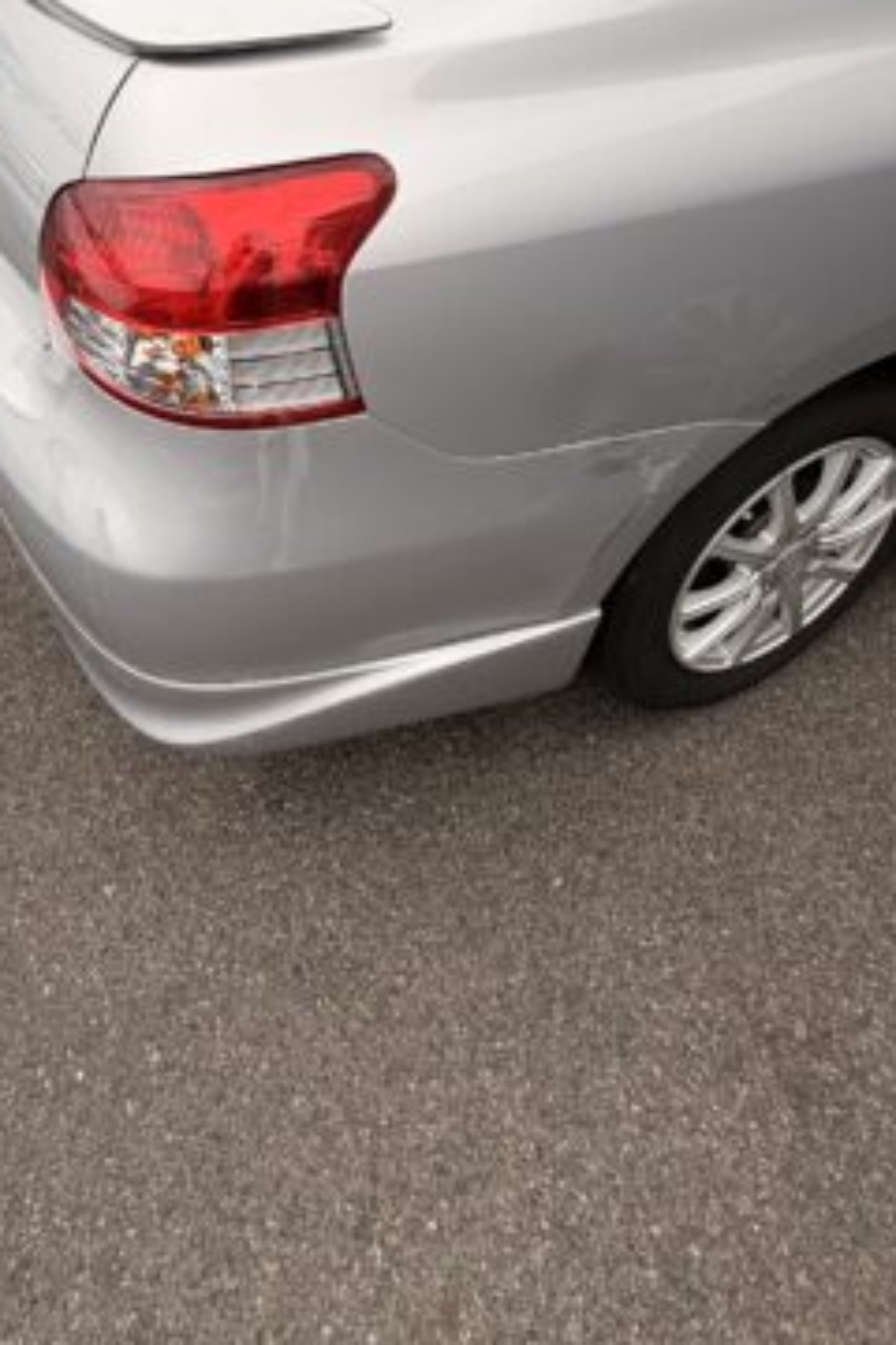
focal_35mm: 27
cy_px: 349
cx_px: 355
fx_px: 1008
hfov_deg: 47.6
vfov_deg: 63.7
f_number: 2.2
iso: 40
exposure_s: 1/510
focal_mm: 2.22
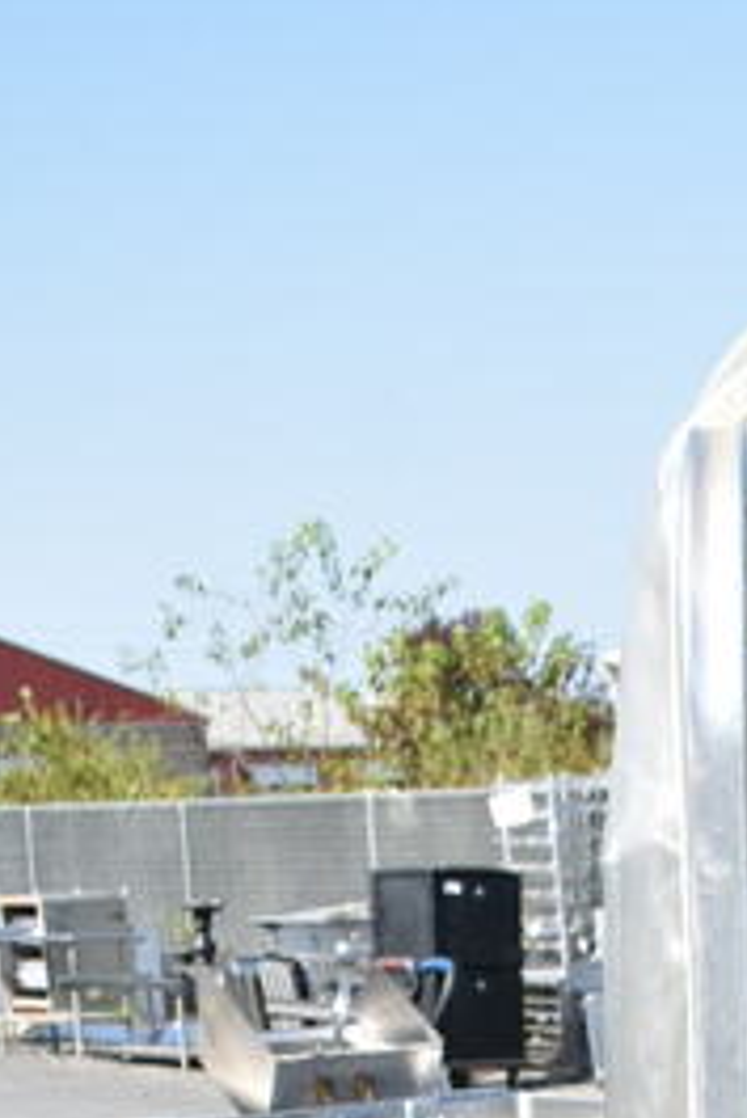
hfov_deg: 14.1
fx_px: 2891
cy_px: 1842
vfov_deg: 18.5
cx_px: 996
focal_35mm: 93
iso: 100
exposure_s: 1/160
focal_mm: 18
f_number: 7.1
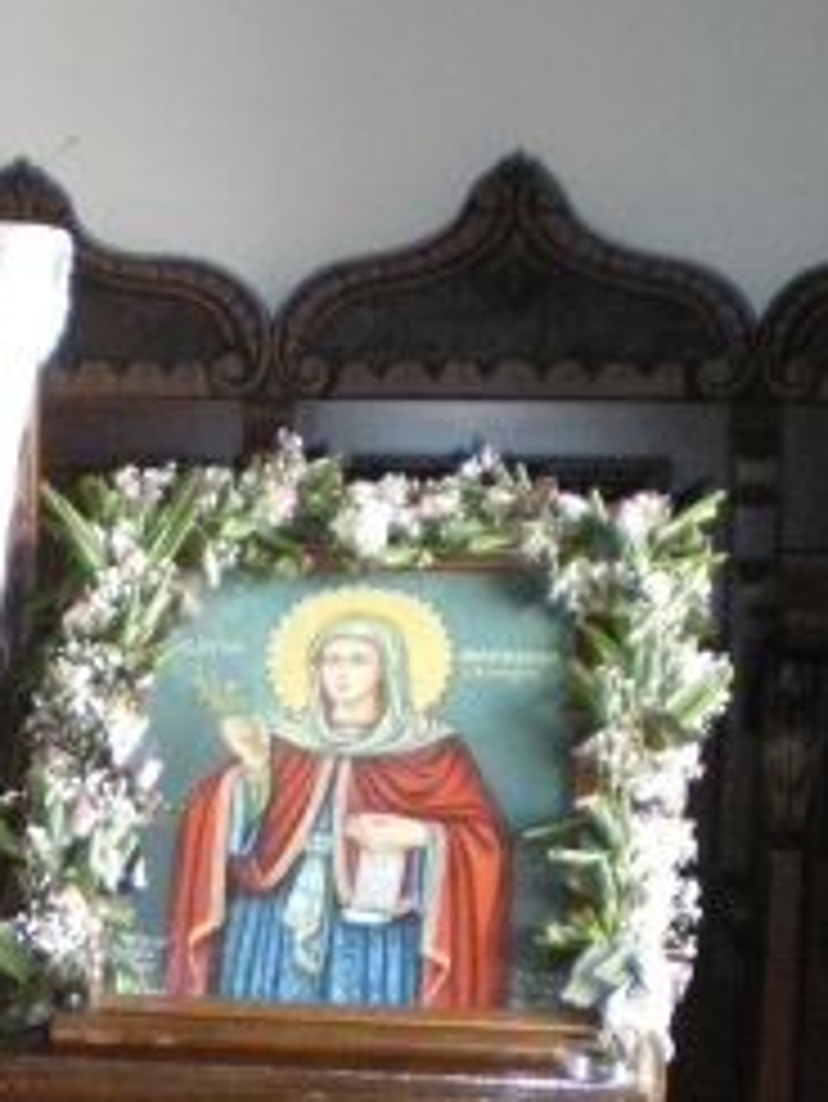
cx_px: -90
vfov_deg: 21.4
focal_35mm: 88
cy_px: 1120
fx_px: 2804
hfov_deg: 16.3
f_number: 3.1
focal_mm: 6.3
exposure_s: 1/50
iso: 800
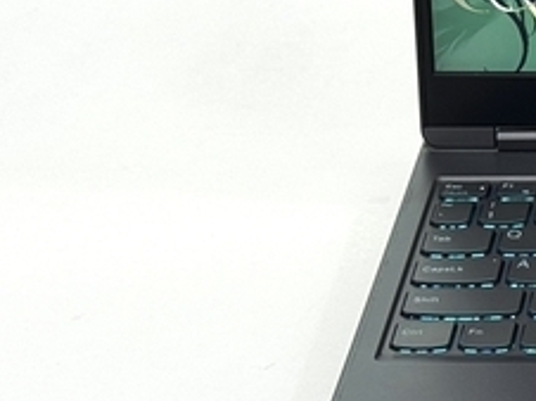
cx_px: 939
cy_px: 57
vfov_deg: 8.7
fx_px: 2630
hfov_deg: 10.9
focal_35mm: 170
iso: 50
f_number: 1.78
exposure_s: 1/100
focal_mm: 6.76
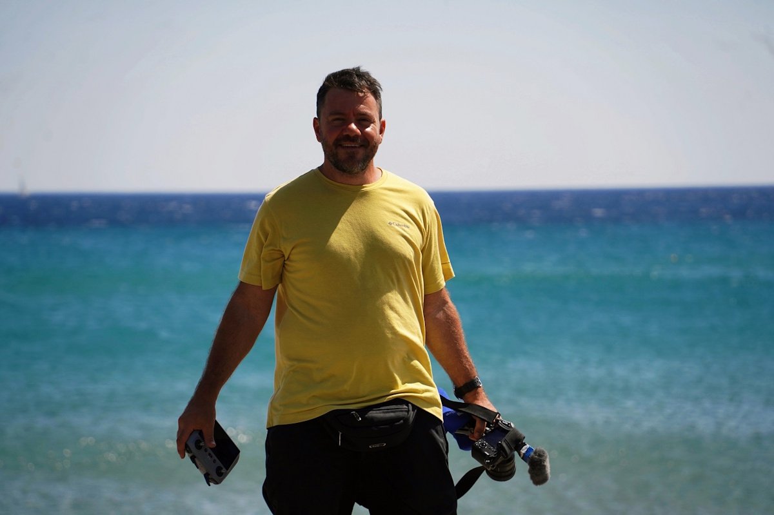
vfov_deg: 9.4
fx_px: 3138
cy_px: 258
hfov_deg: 14.1
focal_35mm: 146
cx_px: 387
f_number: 5.6
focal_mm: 146
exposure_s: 1/500
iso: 100
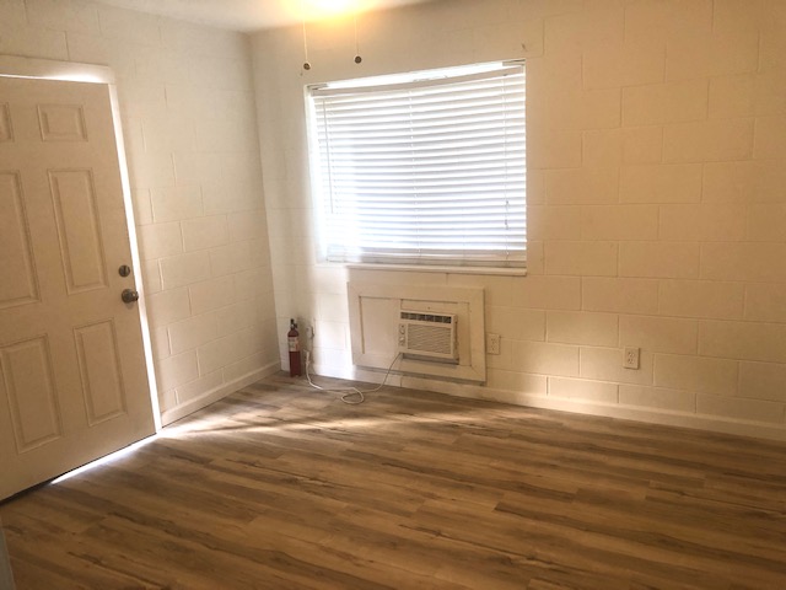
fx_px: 636
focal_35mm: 28
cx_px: 393
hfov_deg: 63.4
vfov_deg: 49.7
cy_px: 295
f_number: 1.8
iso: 40
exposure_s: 1/17
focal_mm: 4
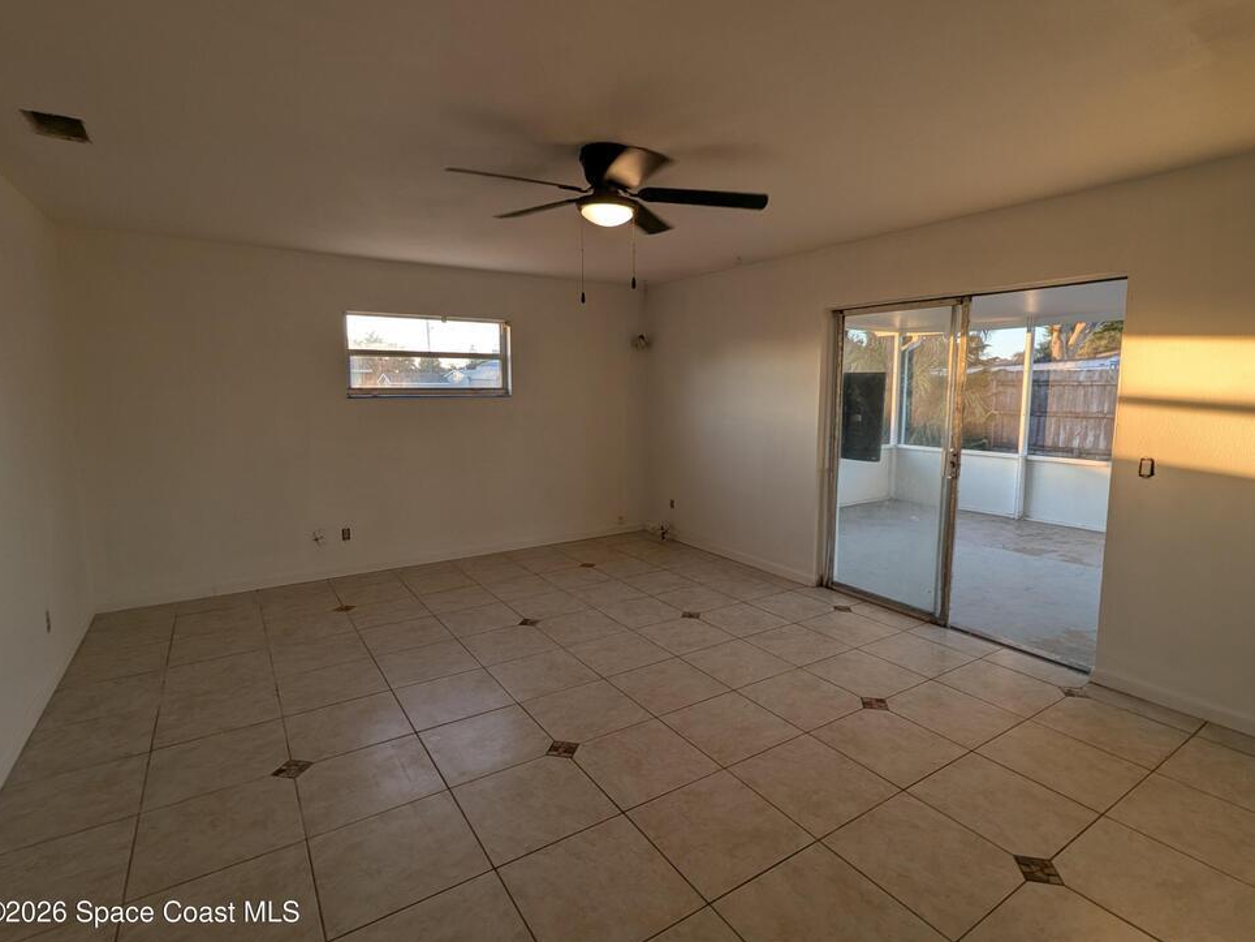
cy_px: 457
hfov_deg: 91.0
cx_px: 648
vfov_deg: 74.7
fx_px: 616
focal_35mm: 17
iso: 69
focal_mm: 2.22
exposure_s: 1/120
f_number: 2.2
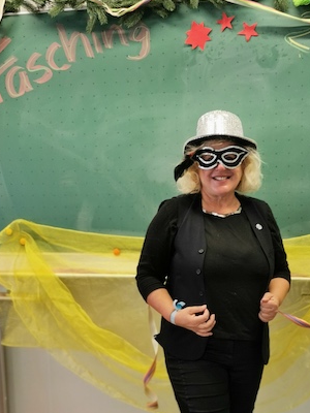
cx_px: 192
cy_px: 292
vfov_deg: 29.1
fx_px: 788
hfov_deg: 22.2
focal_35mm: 66
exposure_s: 1/100
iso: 64
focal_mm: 5.58
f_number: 1.8
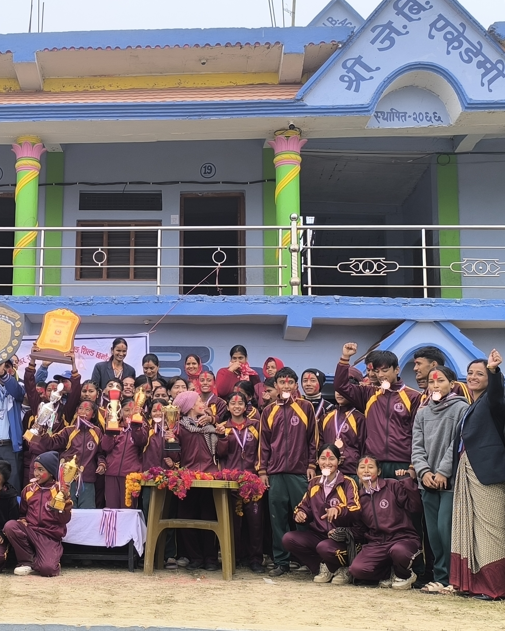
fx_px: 915
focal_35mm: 49
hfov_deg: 30.0
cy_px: 346
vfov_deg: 38.0
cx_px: 88
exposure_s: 1/183
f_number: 1.65
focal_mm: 6.14
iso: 50
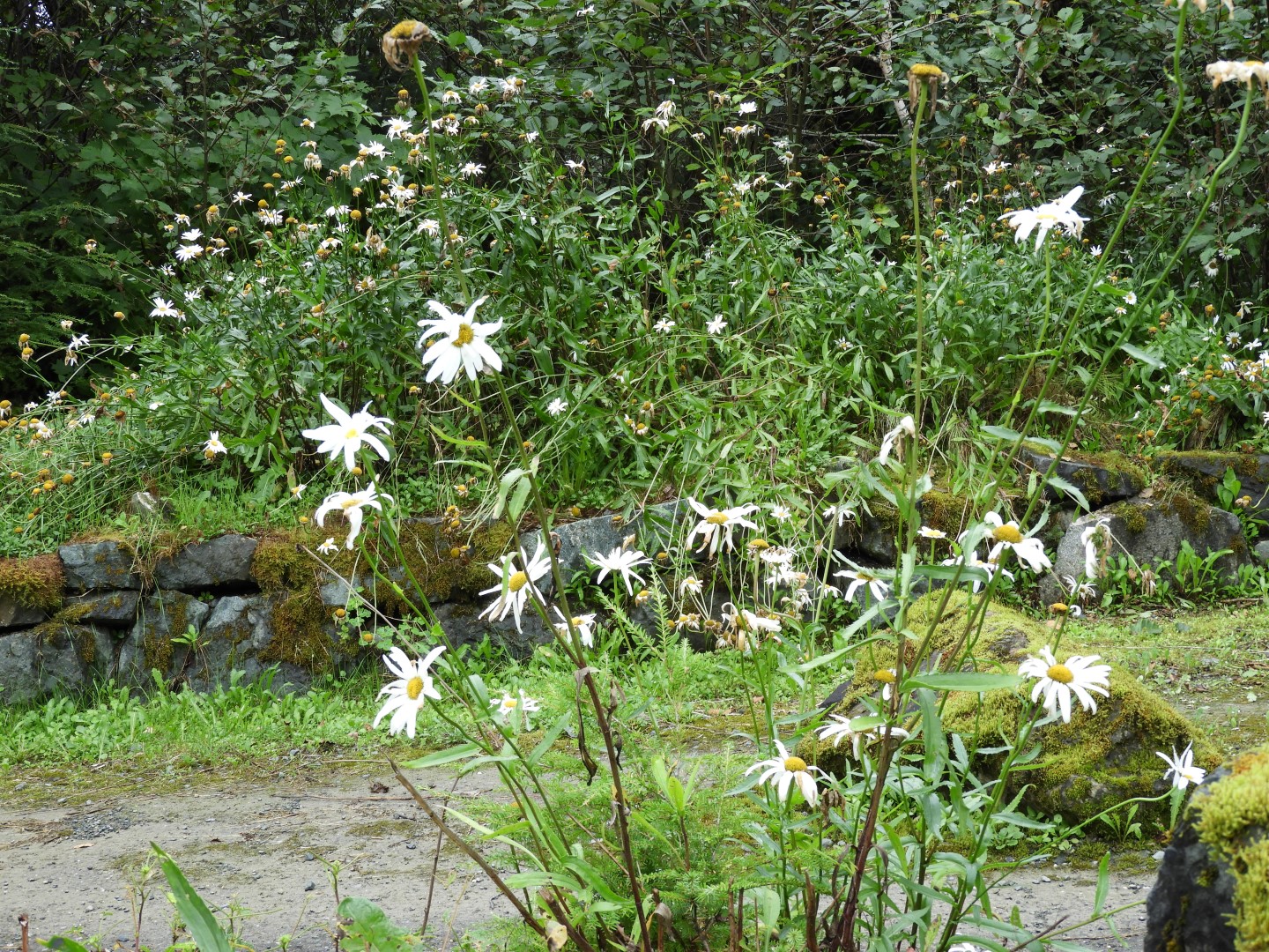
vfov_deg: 22.6
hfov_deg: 29.8
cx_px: 634
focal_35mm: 65
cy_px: 476
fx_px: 2383
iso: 100
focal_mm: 11.6
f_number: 4.2
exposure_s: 1/60
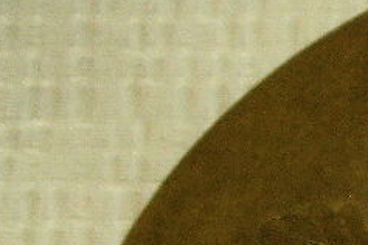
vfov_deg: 3.2
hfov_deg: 4.6
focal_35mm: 422
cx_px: 1321
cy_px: 512
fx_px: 4313
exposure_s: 1/40
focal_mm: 38
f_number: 5.6
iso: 800
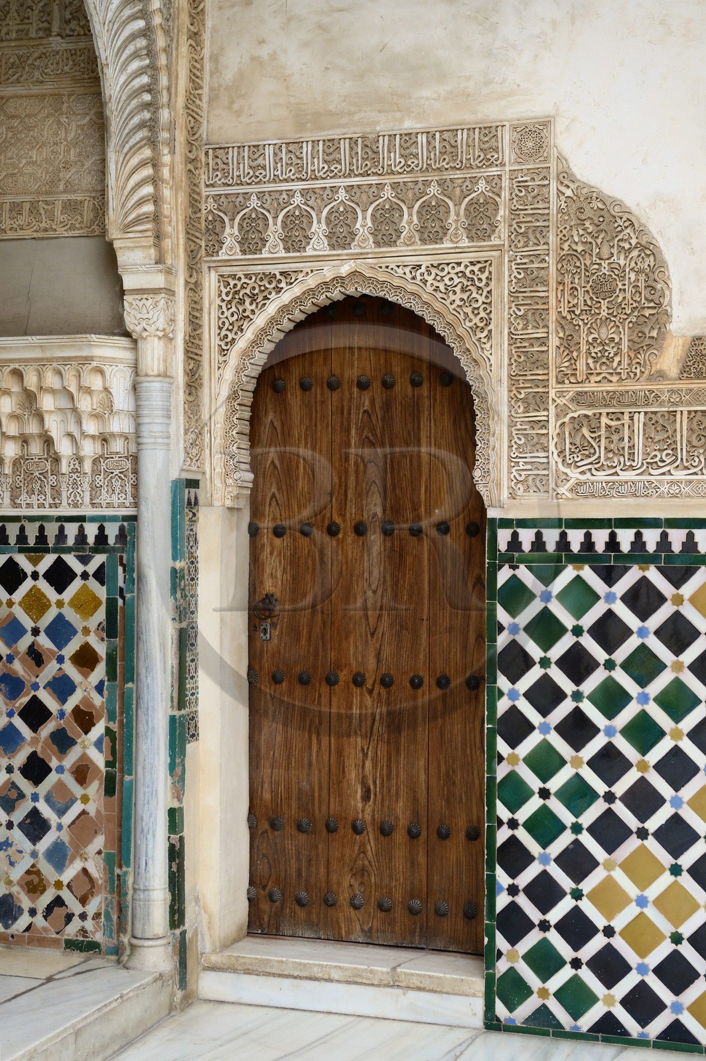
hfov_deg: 23.3
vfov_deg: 34.5
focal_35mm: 58
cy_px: 530
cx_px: 353
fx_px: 1709
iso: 1600
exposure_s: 1/80
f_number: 5
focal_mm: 58
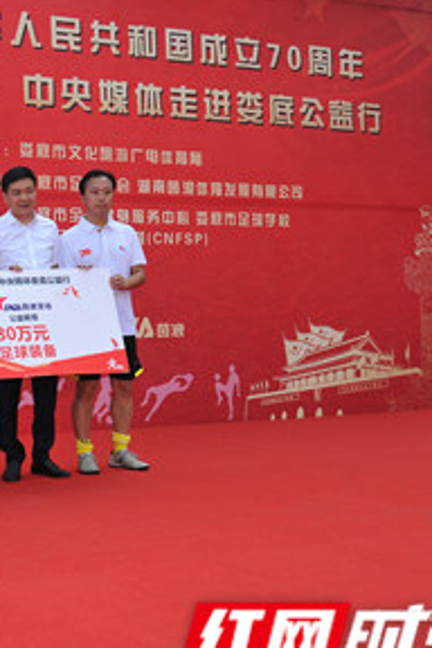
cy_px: 331
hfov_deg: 24.6
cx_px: -79
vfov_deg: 39.6
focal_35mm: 50
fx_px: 900
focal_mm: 24
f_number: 4.5
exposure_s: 1/500
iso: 200
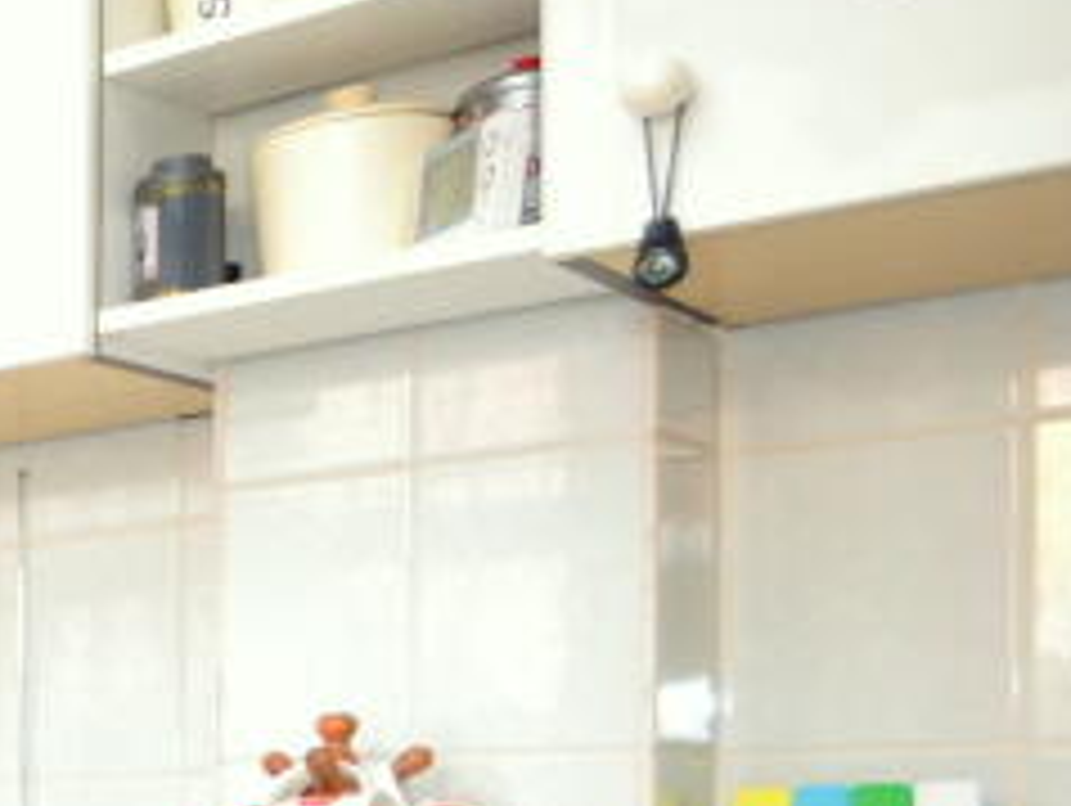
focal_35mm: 62
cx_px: -1134
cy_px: 754
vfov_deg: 23.0
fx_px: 1920
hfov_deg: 18.4
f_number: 4
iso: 720
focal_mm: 10
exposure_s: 1/60
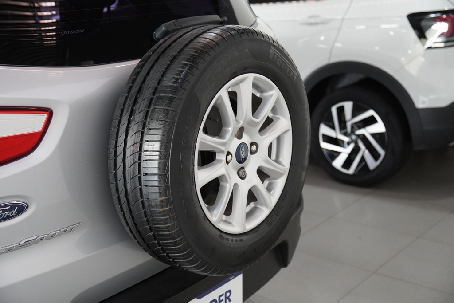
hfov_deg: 37.8
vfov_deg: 25.8
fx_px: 662
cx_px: 227
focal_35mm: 52
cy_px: 152
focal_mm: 35
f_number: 2.8
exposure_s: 1/160
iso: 2000
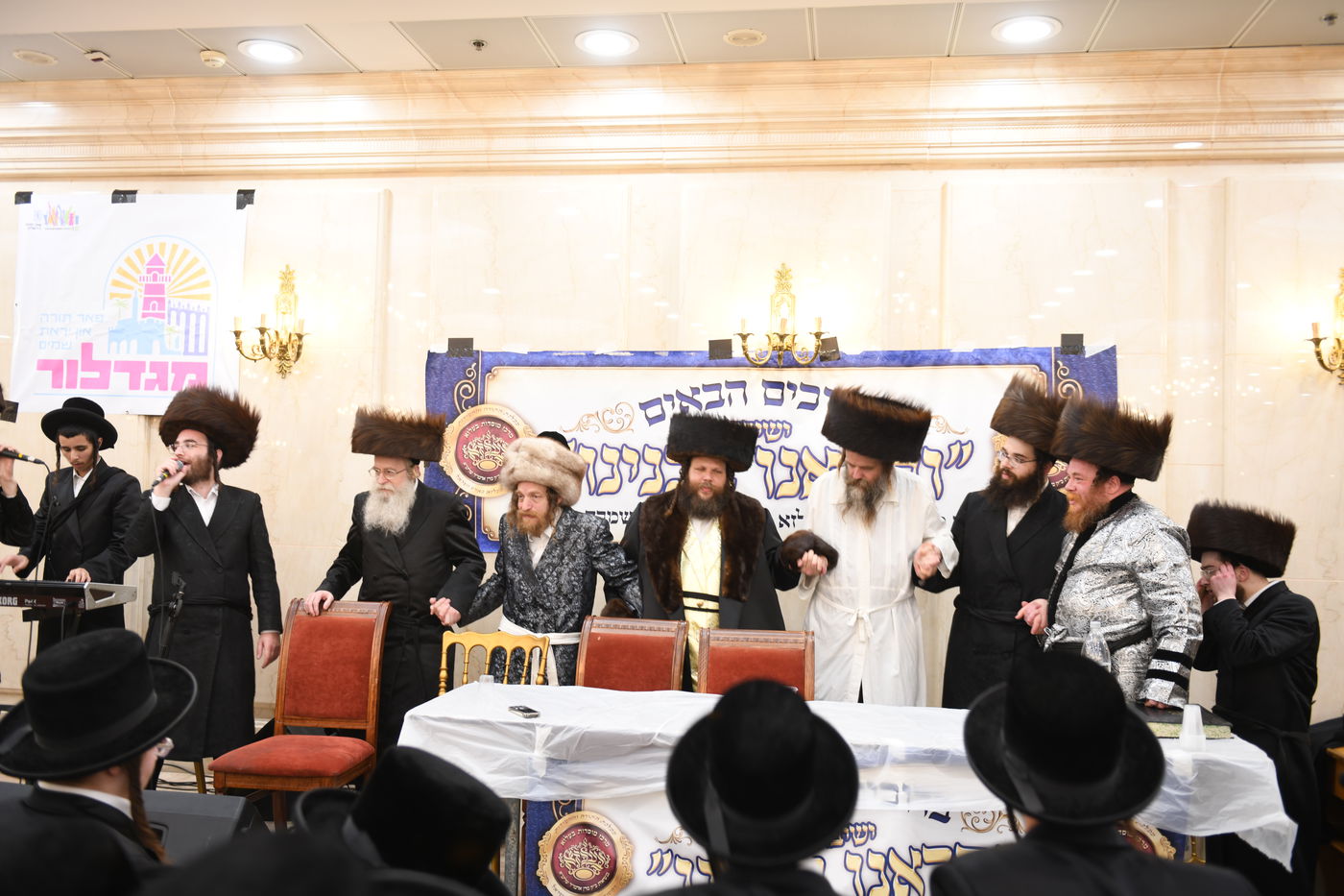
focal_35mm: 32
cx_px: 672
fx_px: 1194
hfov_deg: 58.7
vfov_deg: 41.1
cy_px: 448
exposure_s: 1/100
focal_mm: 32
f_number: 2.8
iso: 320
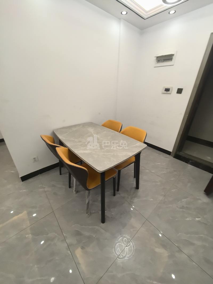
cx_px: 106
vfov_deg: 106.2
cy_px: 142
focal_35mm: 13
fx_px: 107
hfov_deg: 89.9
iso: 200
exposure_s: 1/100
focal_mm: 1.76
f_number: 2.2
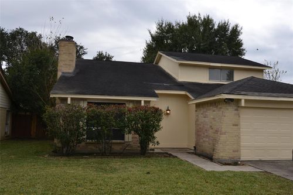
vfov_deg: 43.6
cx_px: 146
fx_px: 244
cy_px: 98
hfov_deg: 61.9
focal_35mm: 30
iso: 100
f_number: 5.6
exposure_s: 1/200
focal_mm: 20
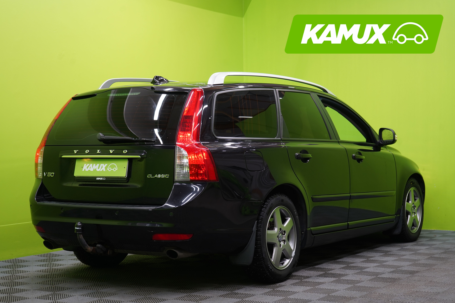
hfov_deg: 31.4
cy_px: 152
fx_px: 809
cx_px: 228
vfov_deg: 21.2
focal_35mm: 64
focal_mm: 64
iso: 400
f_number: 5.6
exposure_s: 1/25
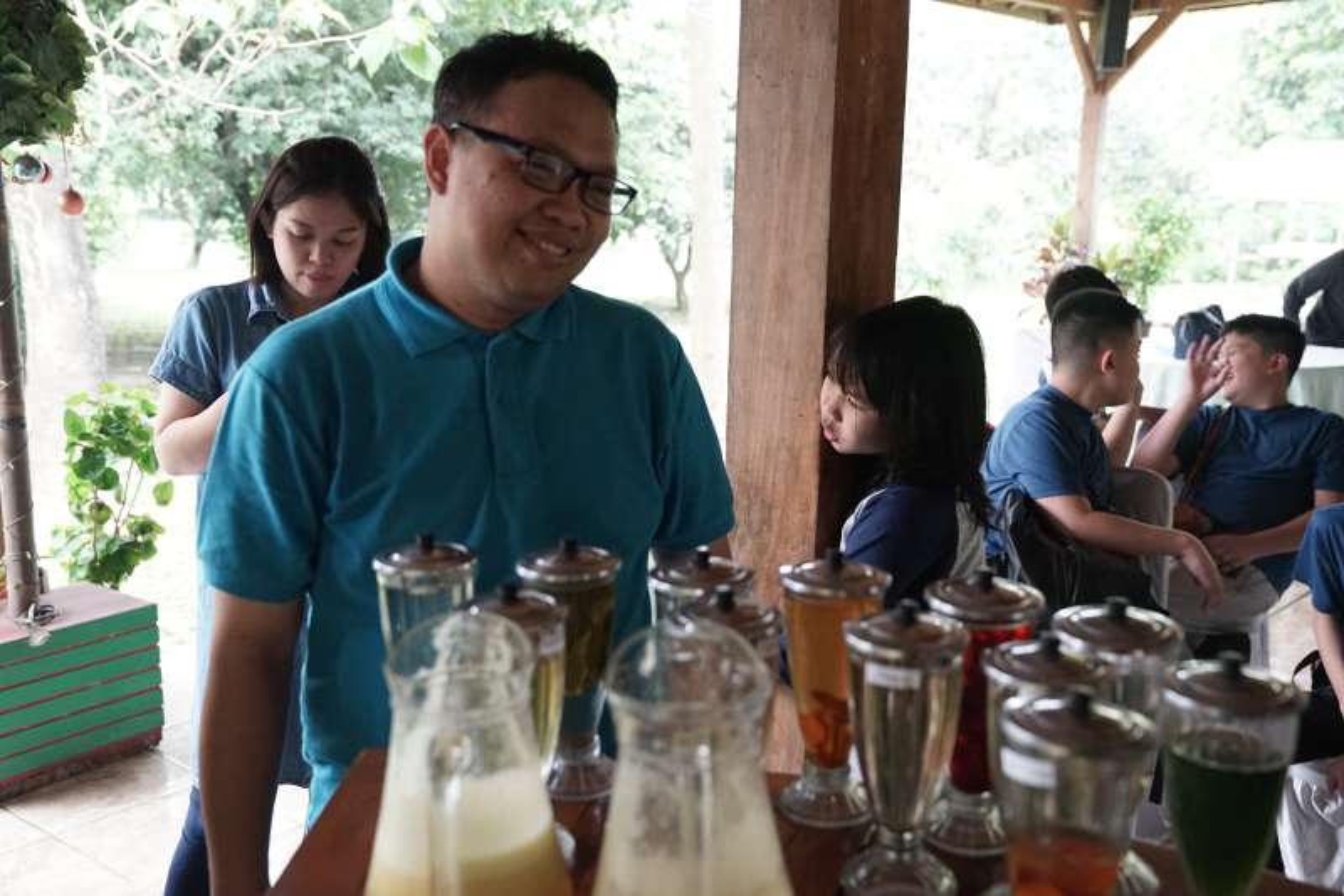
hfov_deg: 50.7
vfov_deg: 35.0
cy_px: 448
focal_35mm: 38
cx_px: 672
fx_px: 1418
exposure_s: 1/125
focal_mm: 38
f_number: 4
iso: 5000
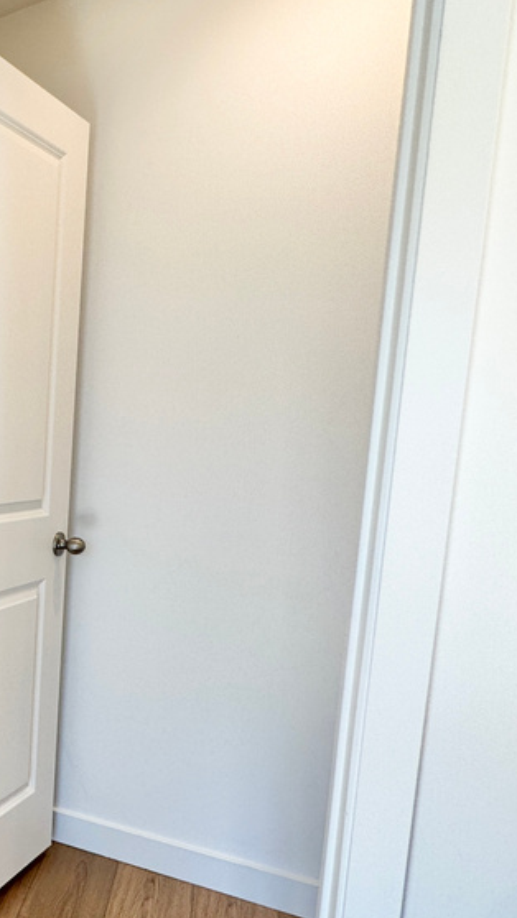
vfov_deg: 67.5
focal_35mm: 28
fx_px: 682
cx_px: -301
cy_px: 535
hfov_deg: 26.4
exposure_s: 1/120
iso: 50
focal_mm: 2.22
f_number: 2.2
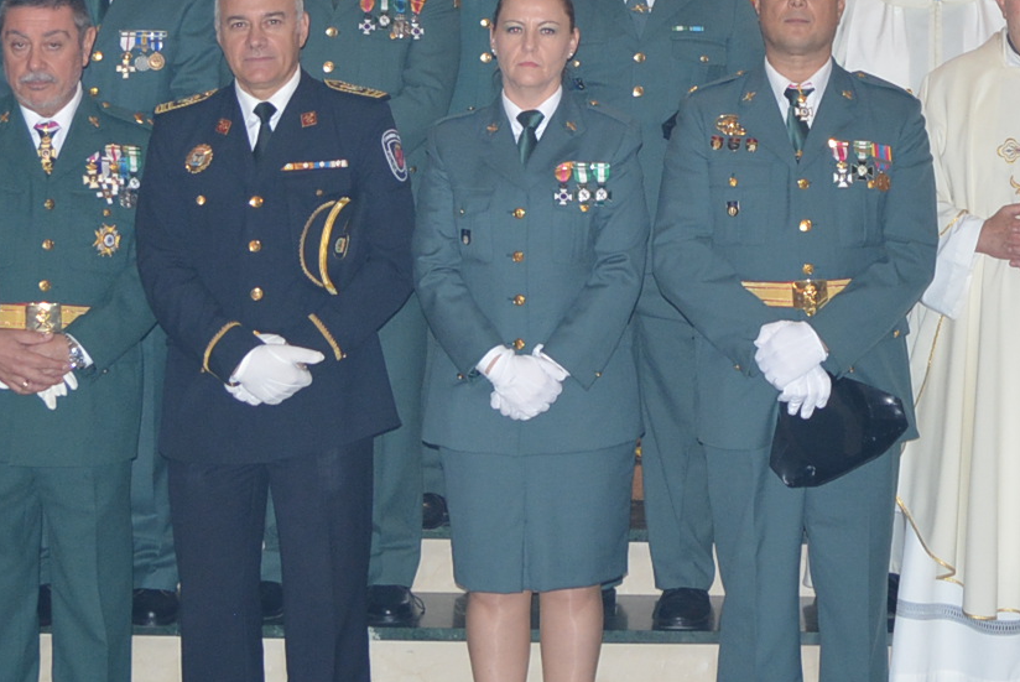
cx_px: 975
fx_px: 2779
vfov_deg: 13.6
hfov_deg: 20.3
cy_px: -137
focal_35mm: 98
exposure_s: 1/60
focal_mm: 18
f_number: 4
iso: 400
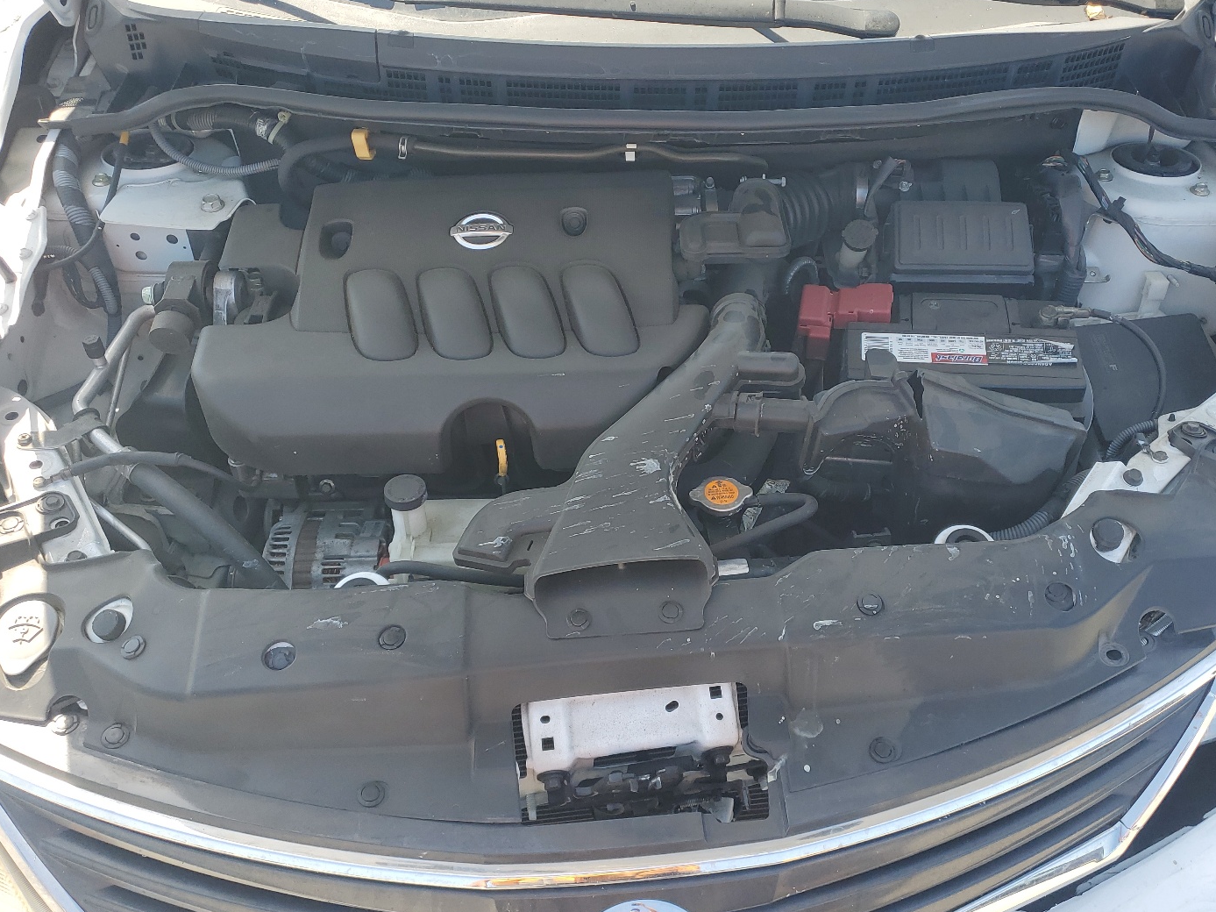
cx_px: 643
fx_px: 1054
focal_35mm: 30
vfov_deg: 46.8
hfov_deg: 59.9
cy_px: 424
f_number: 1.5
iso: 50
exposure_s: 1/625
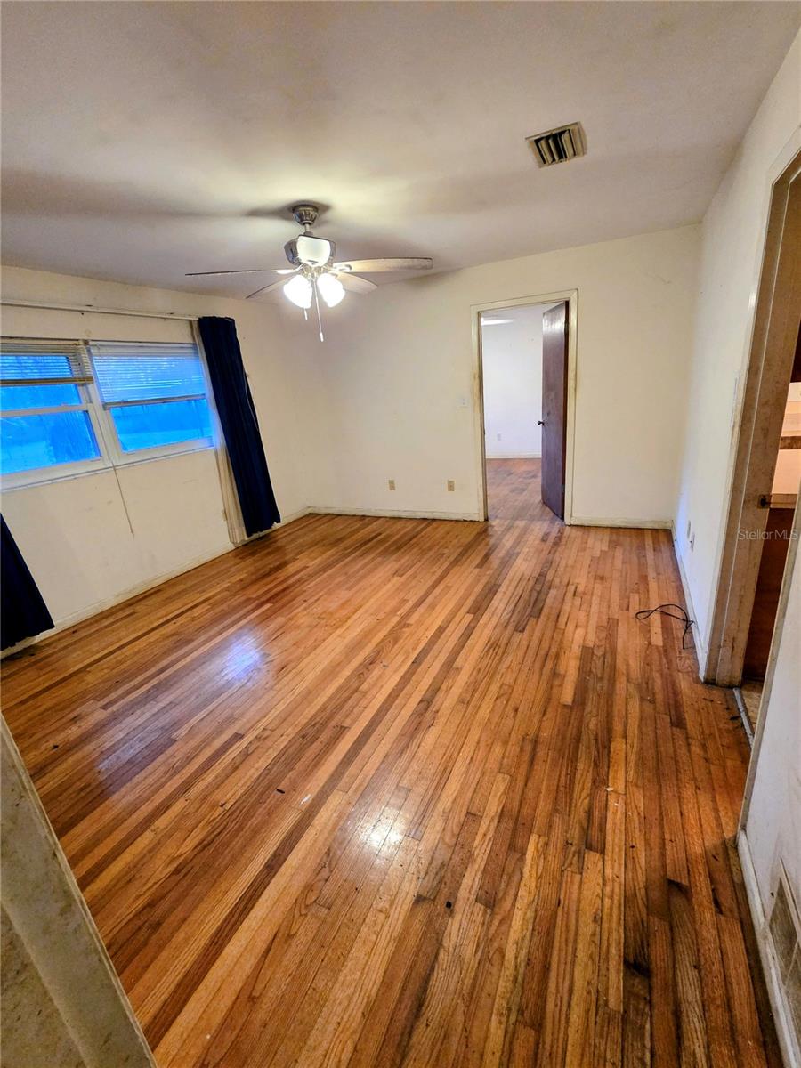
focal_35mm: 13
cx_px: 400
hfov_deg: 89.9
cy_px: 534
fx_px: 401
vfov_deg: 106.2
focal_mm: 2.2
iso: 640
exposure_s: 1/60
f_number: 2.2
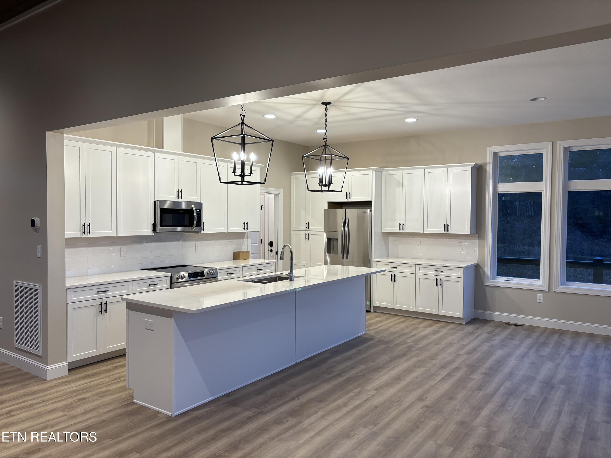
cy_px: 229
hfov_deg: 67.3
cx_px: 306
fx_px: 459
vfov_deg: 53.1
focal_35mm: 26
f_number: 1.6
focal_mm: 5.96
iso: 100
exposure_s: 1/60
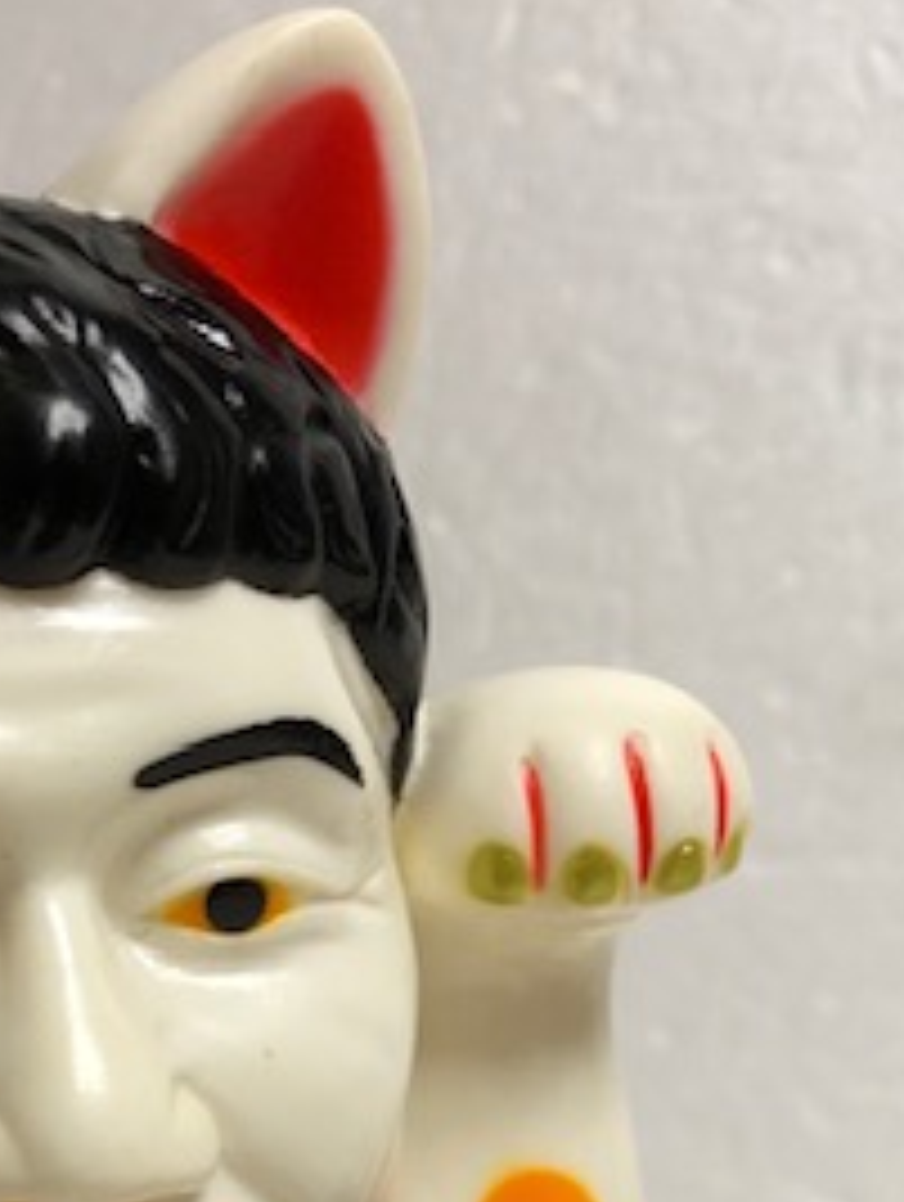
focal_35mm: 67
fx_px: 2327
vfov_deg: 27.4
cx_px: 360
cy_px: 1184
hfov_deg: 21.9
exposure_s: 1/17
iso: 40
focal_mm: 4
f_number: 1.8
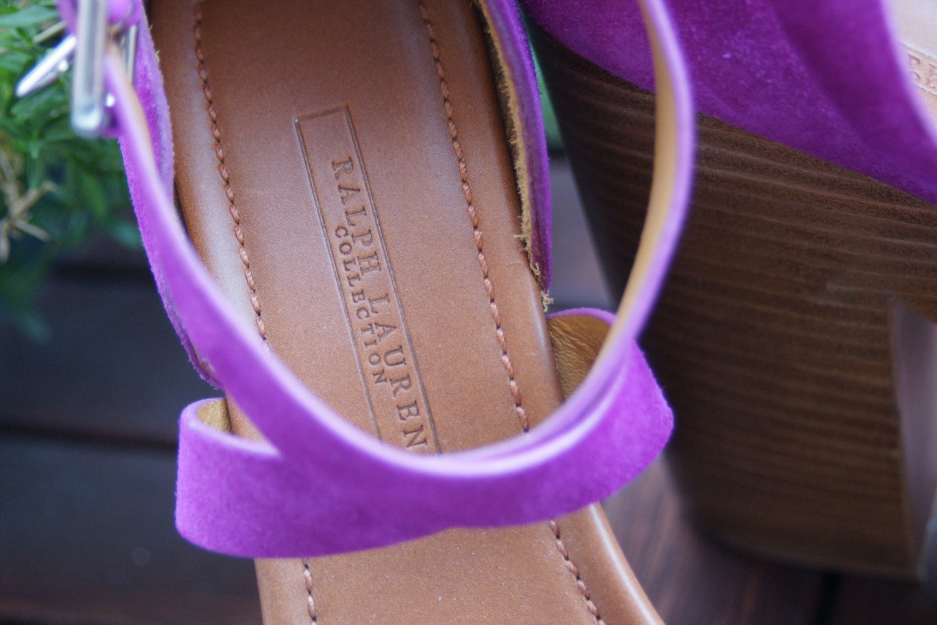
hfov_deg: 19.5
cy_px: 312
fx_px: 2733
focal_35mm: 105
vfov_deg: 13.0
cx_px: 468
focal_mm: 70
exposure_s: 1/30
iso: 800
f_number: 4.5
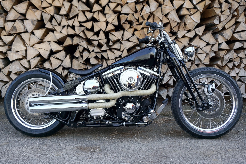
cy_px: 82
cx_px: 123
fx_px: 215
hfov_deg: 59.5
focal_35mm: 32
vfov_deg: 41.7
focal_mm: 21
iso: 100
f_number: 4.5
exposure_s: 1/160
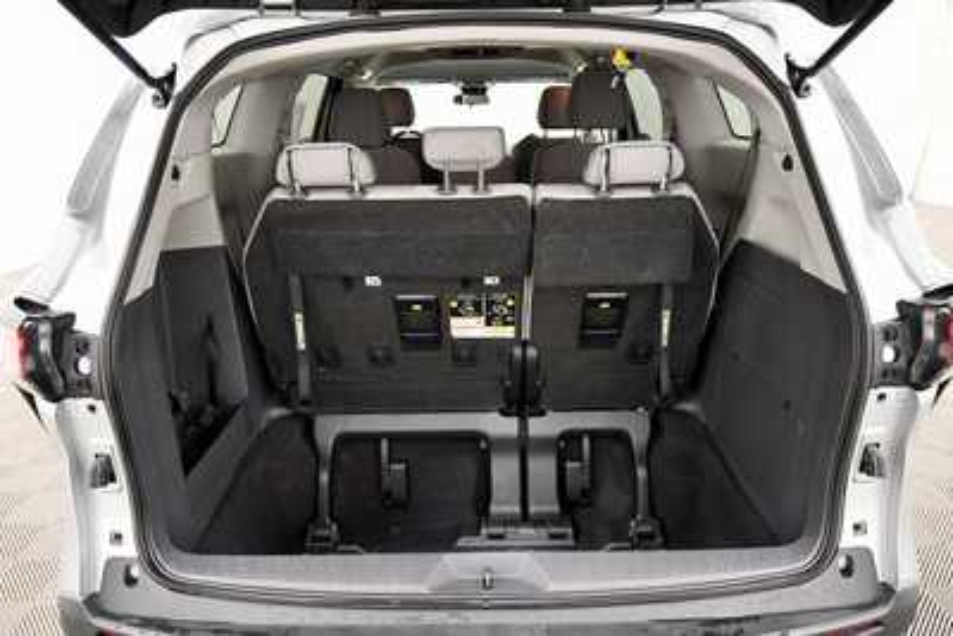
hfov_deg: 78.6
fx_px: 583
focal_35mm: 22
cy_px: 318
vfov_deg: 57.3
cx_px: 476
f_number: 5.3
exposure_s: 1/80
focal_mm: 15
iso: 3200
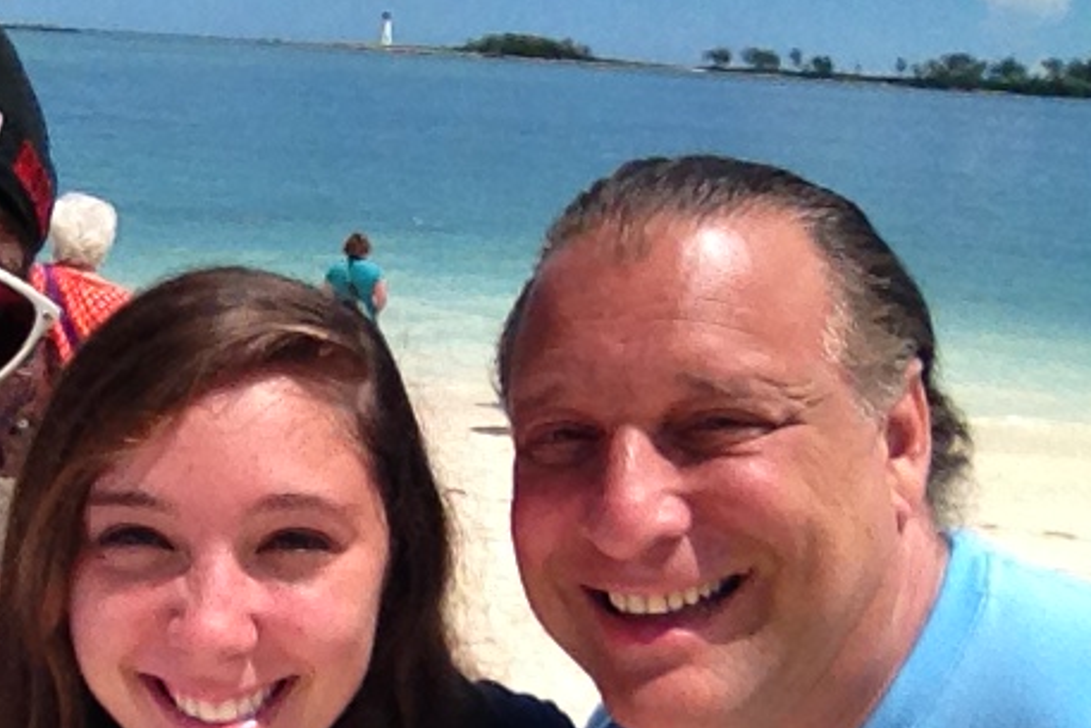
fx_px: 1546
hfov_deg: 38.3
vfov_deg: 26.1
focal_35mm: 51
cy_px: 561
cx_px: 329
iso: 160
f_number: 2.4
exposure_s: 1/8000
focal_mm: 1.85
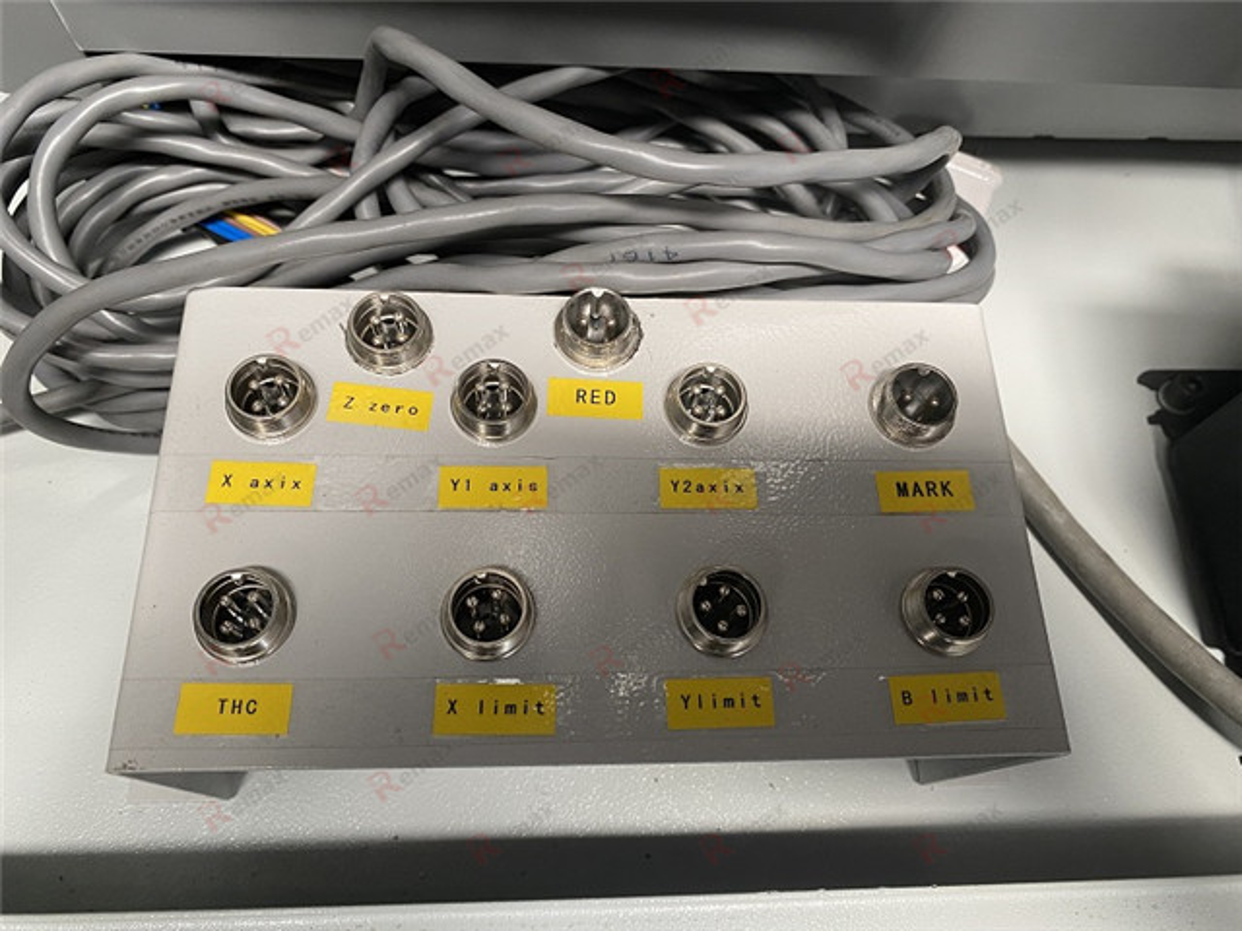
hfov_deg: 67.3
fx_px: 933
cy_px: 466
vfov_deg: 53.1
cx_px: 621
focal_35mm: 26
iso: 125
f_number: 1.8
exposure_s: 1/96
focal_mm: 4.25
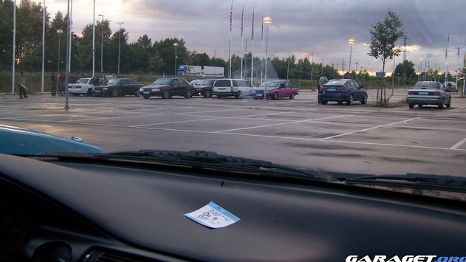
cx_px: 236
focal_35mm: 42
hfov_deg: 48.4
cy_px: 89
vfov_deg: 28.2
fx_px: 519
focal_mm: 6.3
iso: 80
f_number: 2.8
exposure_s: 1/60
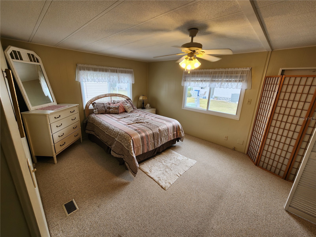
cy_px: 118
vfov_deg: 89.9
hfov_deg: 106.2
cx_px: 158
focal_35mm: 13
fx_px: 119
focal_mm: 2.2
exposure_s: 1/60
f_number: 2.2
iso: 50
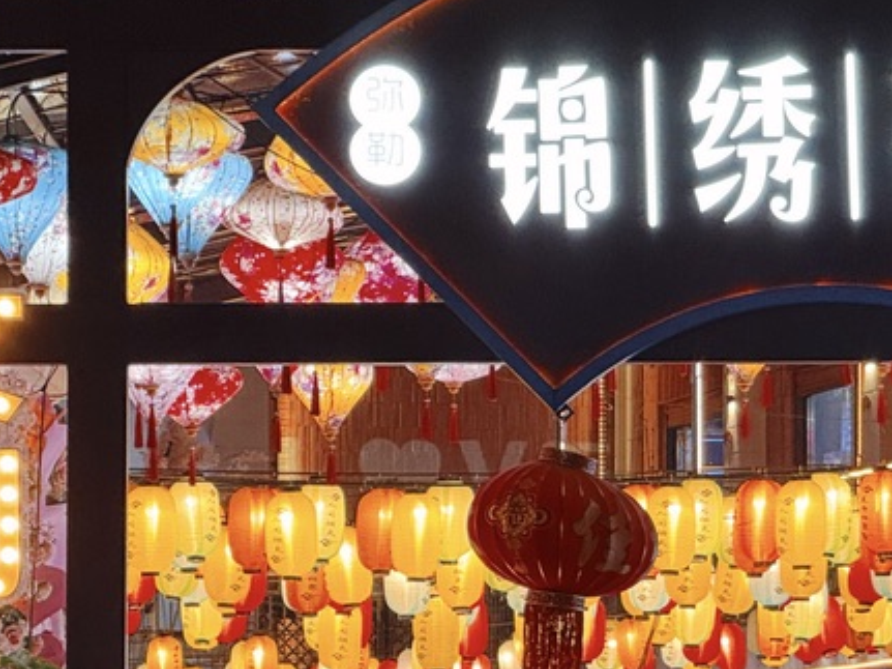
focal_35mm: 285
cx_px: 766
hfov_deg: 6.9
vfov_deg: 5.2
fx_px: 7342
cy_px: 650
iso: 320
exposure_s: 1/40
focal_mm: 15.66
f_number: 2.8
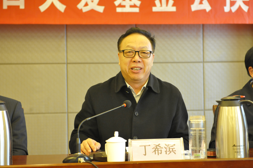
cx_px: 126
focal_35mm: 70
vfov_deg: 19.4
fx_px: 492
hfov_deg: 28.9
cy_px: 84
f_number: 5
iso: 5000
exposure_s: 1/100
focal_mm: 70
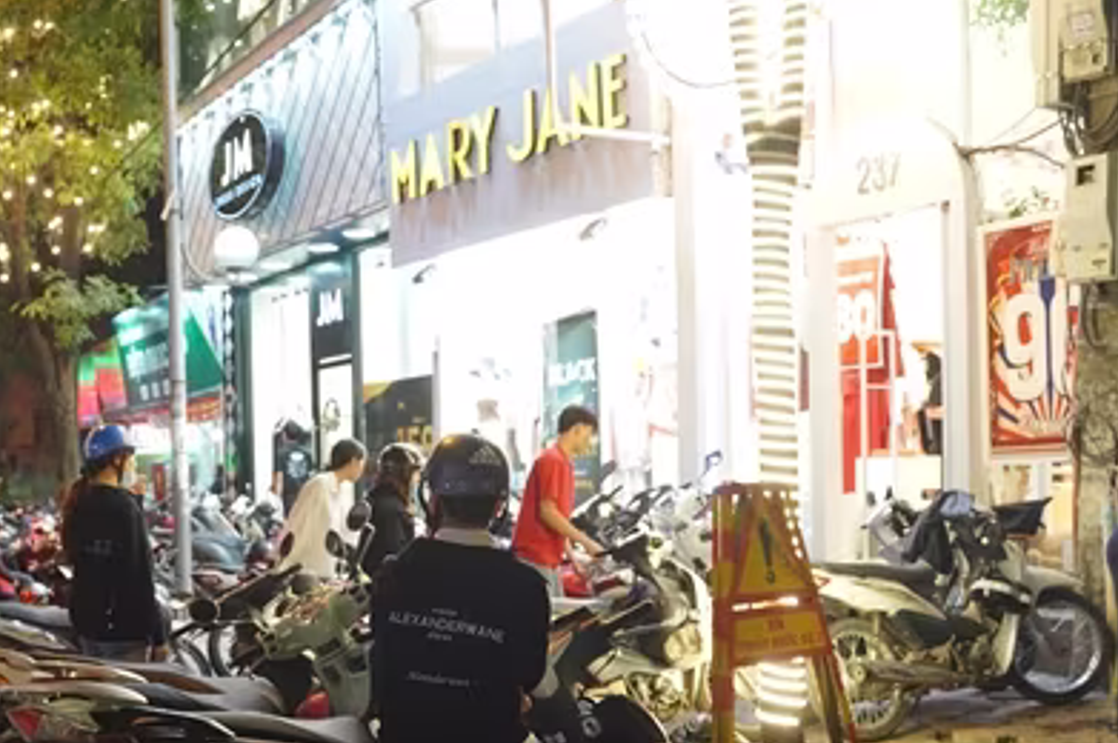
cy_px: 540
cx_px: 340
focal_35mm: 43
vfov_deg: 30.7
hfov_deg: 44.5
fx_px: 1334
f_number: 3.5
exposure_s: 1/160
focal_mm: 28
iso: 3200
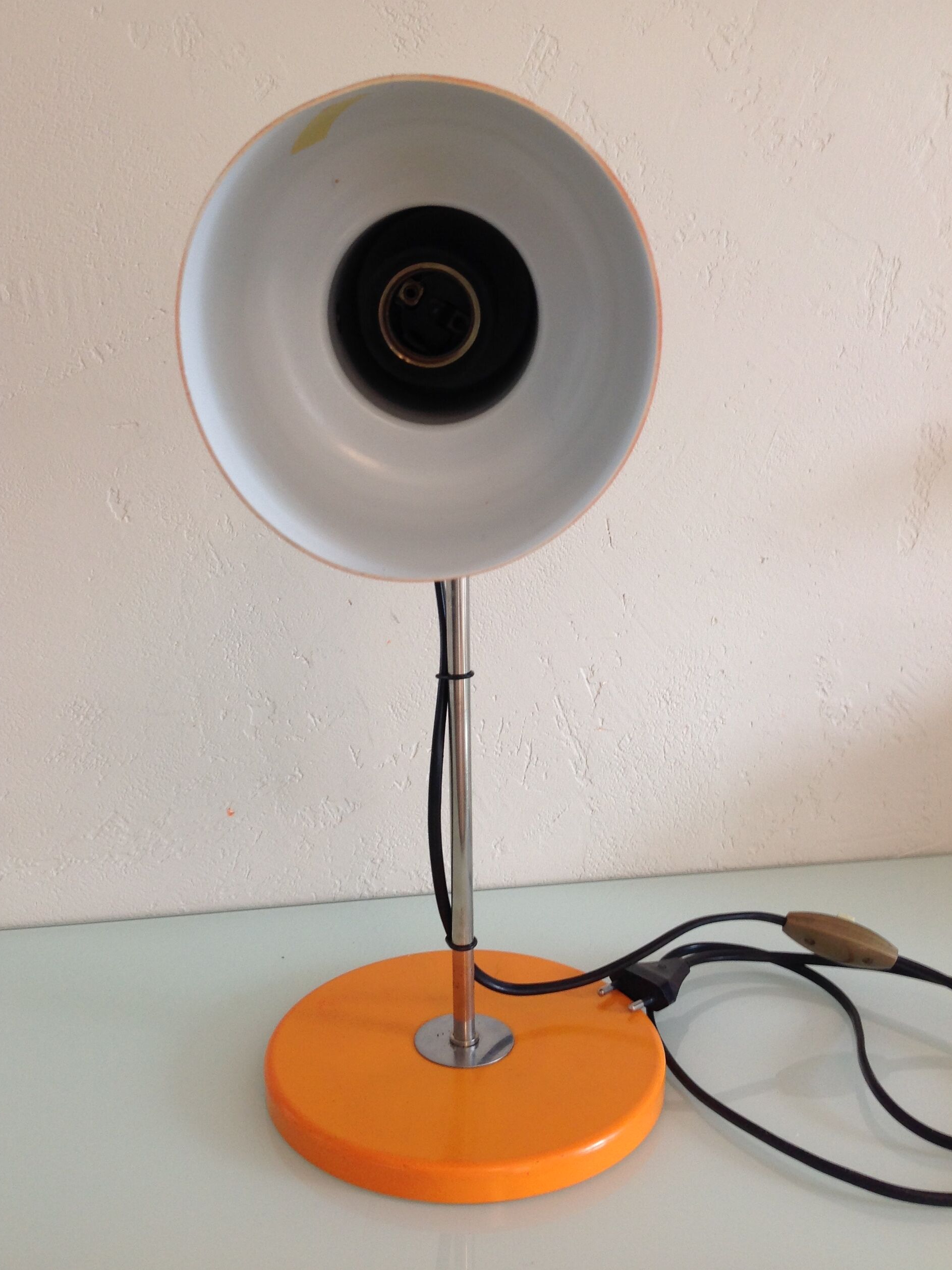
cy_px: 620
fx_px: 1320
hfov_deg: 39.7
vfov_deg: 51.3
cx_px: 468
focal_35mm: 36
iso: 64
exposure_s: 1/15
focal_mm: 4.28
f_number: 2.4
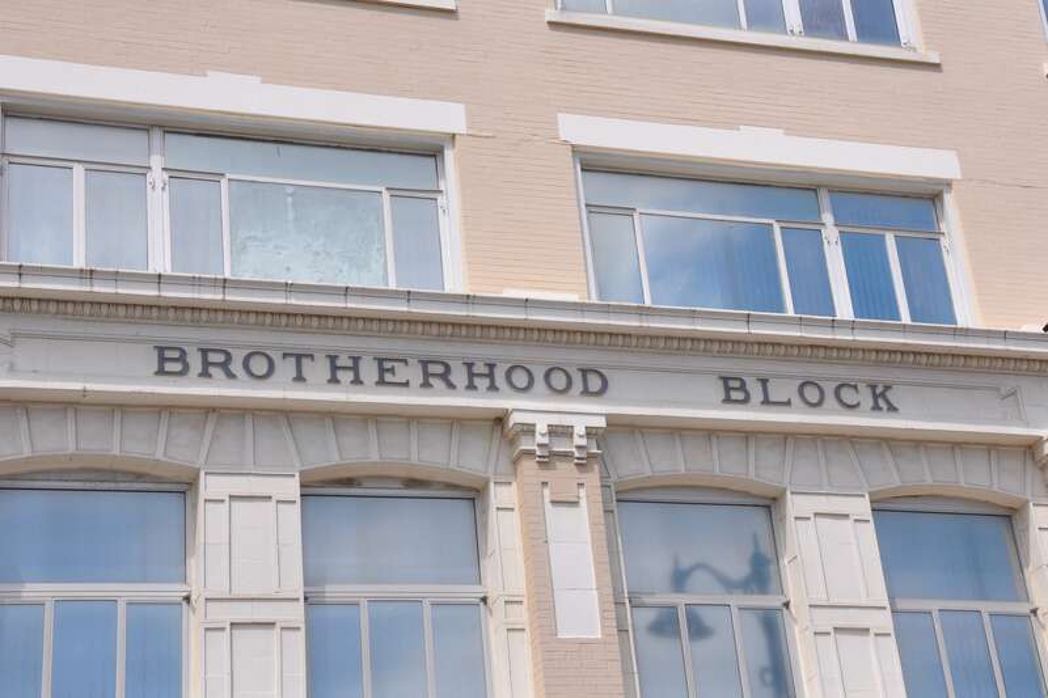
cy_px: 349
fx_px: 1746
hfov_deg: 33.4
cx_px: 524
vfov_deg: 22.6
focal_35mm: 60
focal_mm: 40
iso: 200
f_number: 10
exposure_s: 1/400
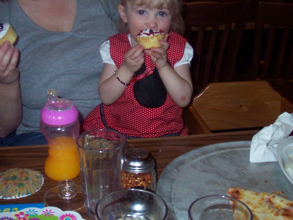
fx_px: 432
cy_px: 85
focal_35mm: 51
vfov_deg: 28.5
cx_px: 153
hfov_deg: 37.5
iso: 200
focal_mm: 6.3
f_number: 3.9
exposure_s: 1/60
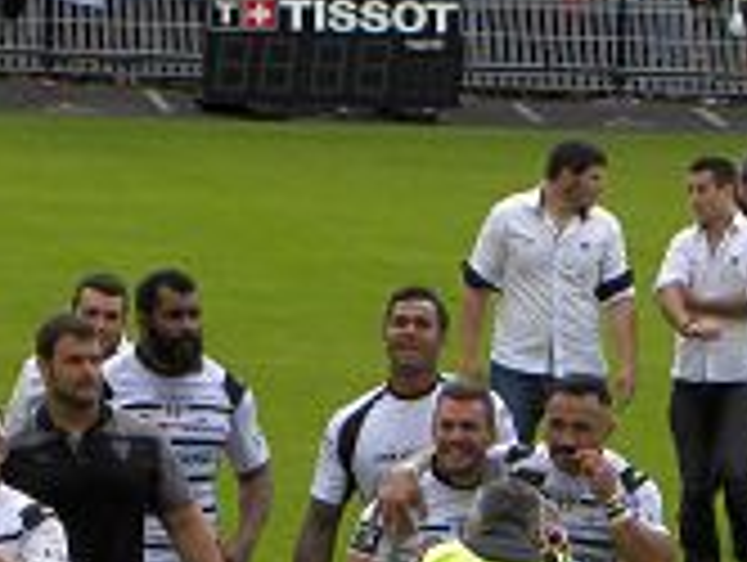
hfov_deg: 4.2
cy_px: 580
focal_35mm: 466
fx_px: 10071
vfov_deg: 3.2
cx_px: 328
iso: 64
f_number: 5
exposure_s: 1/195
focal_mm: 23
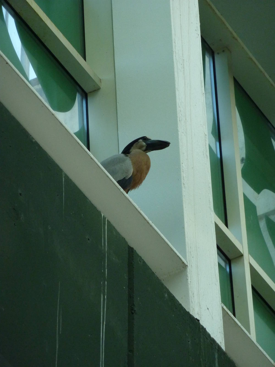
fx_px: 3178
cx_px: 138
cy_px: 184
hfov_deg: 5.0
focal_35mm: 300
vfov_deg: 6.6
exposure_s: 1/250
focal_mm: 49.2
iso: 320
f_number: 4.9
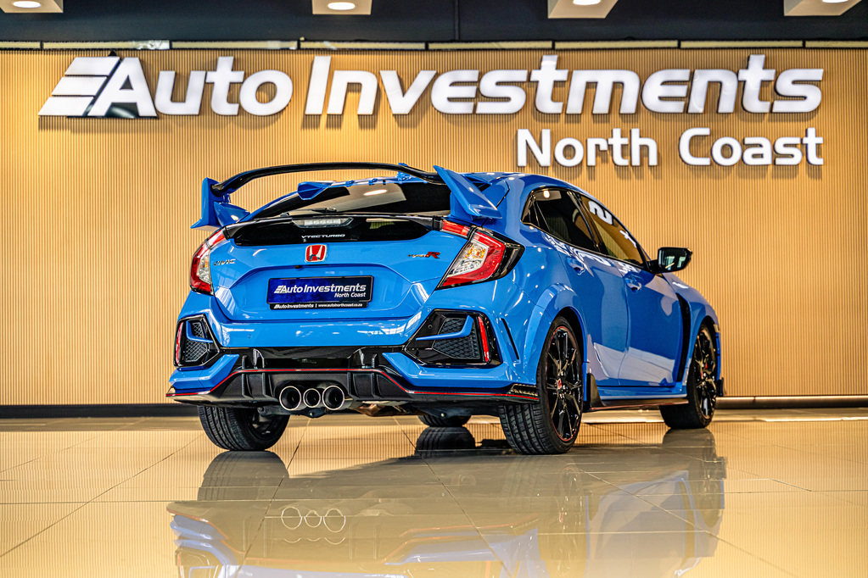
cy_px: 289
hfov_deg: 27.0
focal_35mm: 75
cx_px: 434
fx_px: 1808
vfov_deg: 18.2
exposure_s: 1/125
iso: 400
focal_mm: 75
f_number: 4
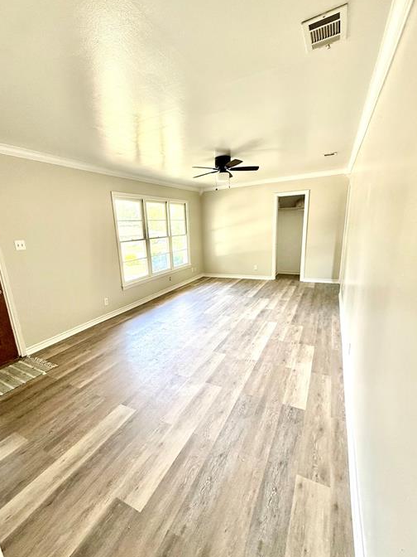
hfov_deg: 77.8
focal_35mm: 16
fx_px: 257
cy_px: 296
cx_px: 185
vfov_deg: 94.4
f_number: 2.2
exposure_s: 1/99
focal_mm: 2.22
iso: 125
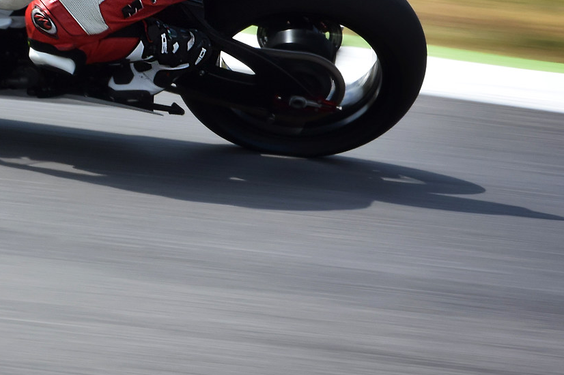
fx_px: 22487
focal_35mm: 1436
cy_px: 66
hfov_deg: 1.4
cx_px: -64
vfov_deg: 1.0
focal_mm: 183.3
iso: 160
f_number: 11
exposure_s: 1/160
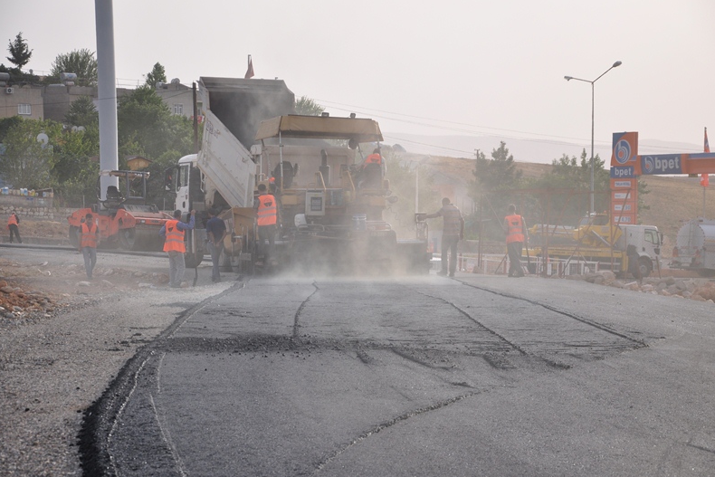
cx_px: 359
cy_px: 238
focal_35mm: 94
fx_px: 1867
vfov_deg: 14.6
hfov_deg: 21.7
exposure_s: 1/640
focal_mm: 62
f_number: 6.3
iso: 200
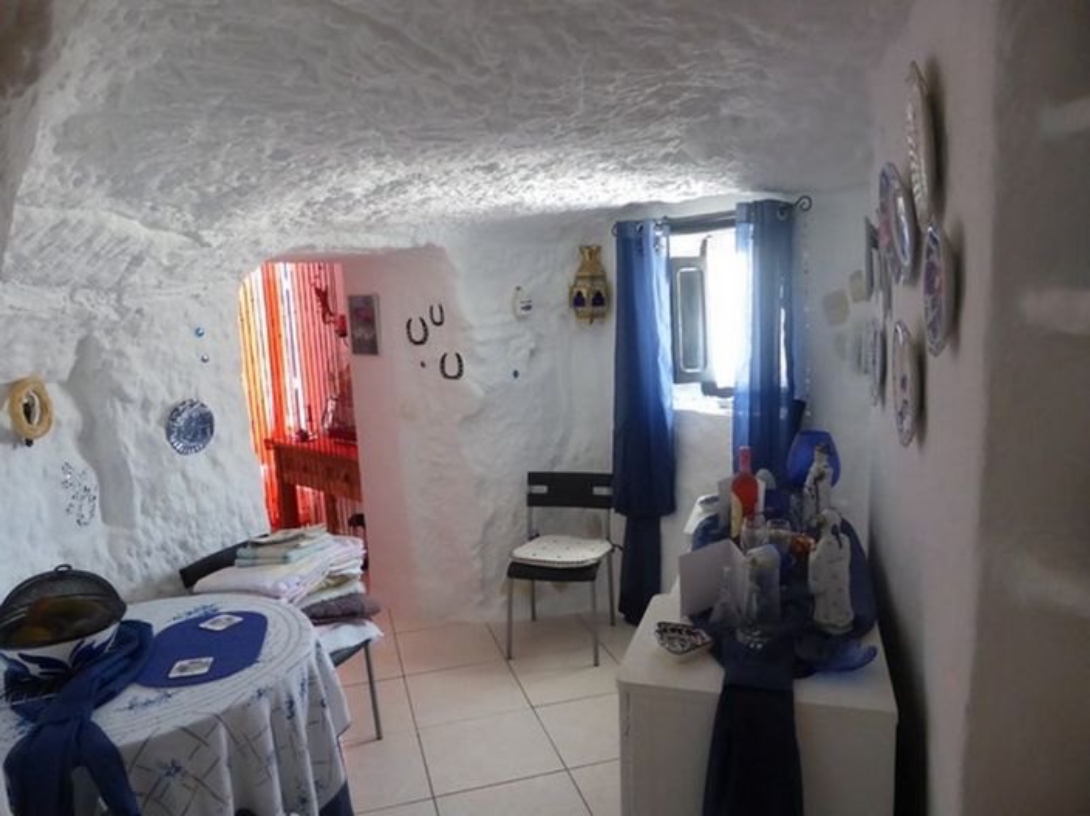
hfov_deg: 69.4
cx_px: 545
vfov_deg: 54.8
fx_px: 787
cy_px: 408
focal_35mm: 25
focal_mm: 4.3
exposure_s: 1/20
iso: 400
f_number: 3.3
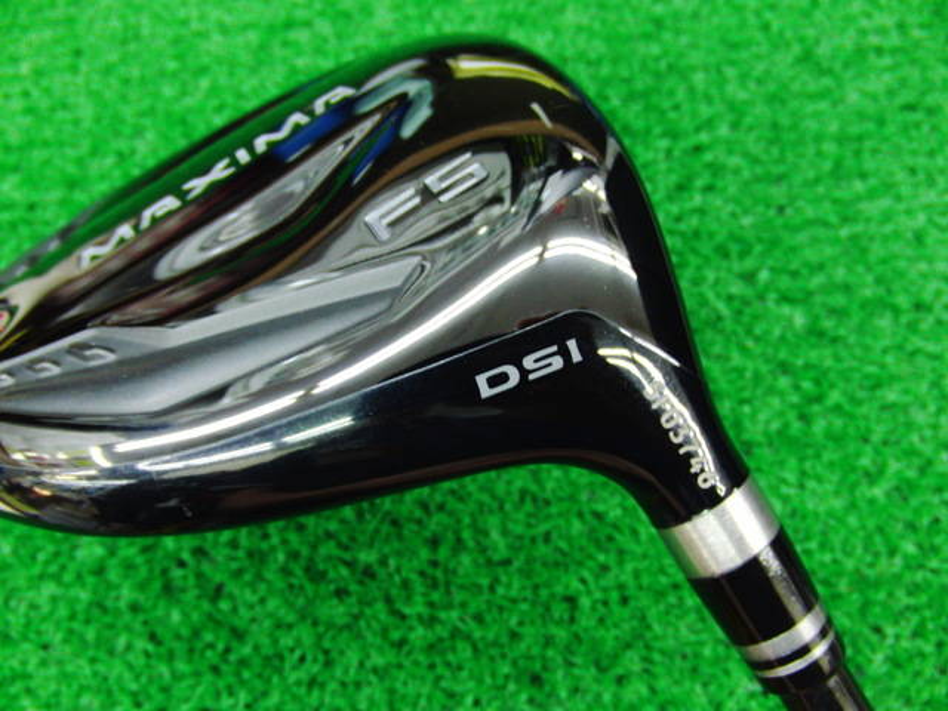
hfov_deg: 50.1
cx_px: 474
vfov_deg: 38.7
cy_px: 356
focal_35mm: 37
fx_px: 1013
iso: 400
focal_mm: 6.42
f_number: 3.6
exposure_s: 1/20
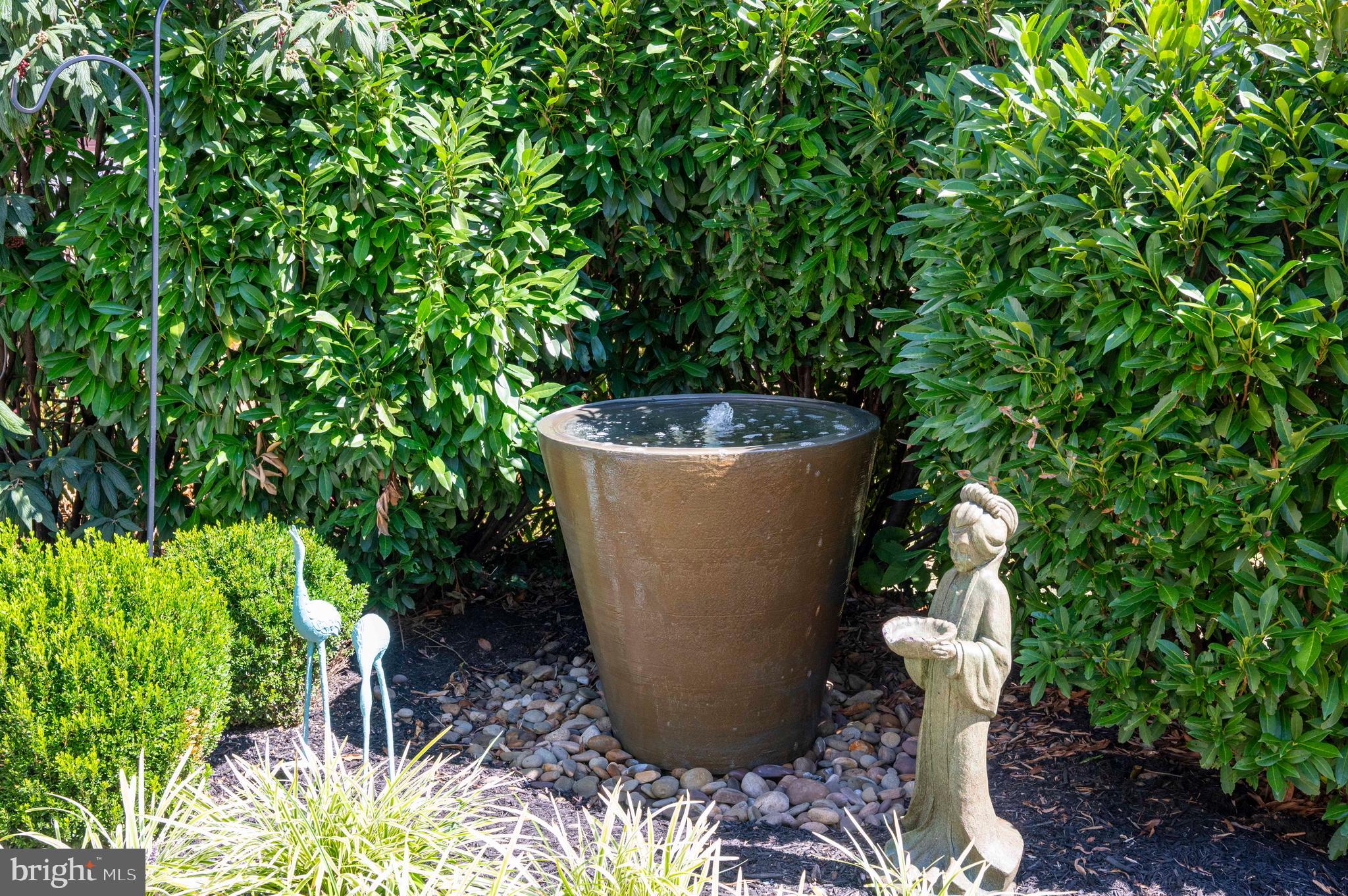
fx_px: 1497
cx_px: 674
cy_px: 448
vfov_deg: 33.3
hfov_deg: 48.5
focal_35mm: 40
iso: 1000
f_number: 9
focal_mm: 40
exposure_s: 1/320
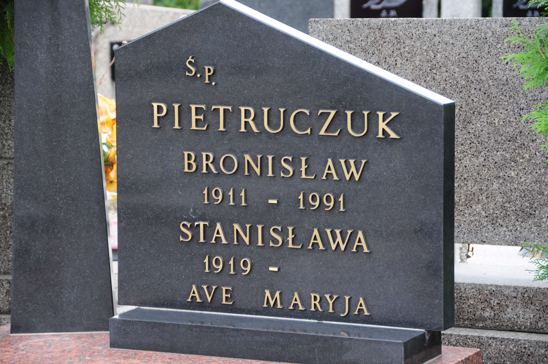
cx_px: 274
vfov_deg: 8.7
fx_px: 2395
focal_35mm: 158
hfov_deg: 13.1
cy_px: 182
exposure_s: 1/125
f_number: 7.1
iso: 500
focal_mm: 105
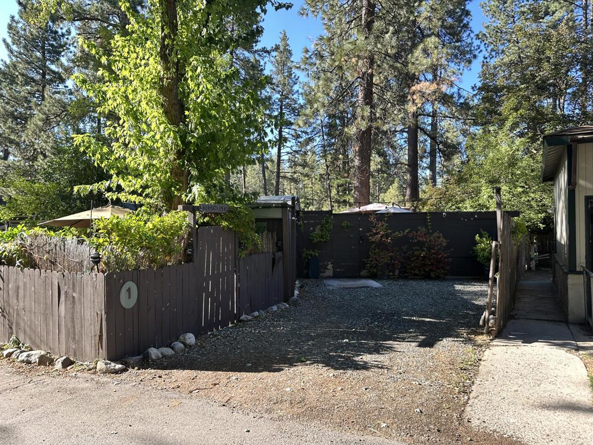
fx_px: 411
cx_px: 296
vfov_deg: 56.8
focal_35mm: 24
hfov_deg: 71.6
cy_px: 222
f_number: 1.78
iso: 80
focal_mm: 6.86
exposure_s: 1/351
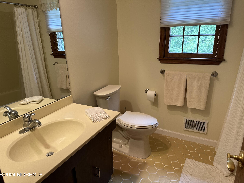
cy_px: 92
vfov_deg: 56.8
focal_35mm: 24
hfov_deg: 71.6
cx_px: 122
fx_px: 169
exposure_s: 1/120
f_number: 1.78
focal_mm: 6.86
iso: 160
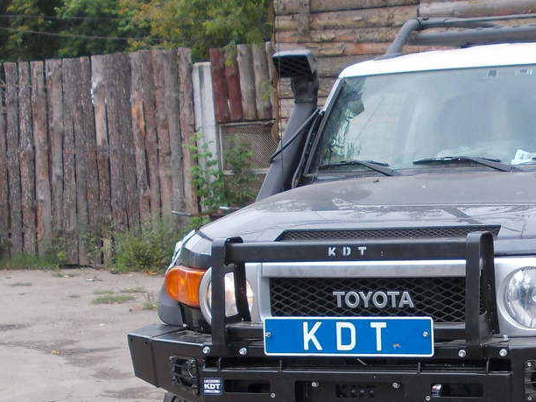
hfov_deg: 21.4
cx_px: 458
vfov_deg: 16.2
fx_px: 1394
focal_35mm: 90
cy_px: 363
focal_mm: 6.1
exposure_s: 1/200
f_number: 3.3
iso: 80
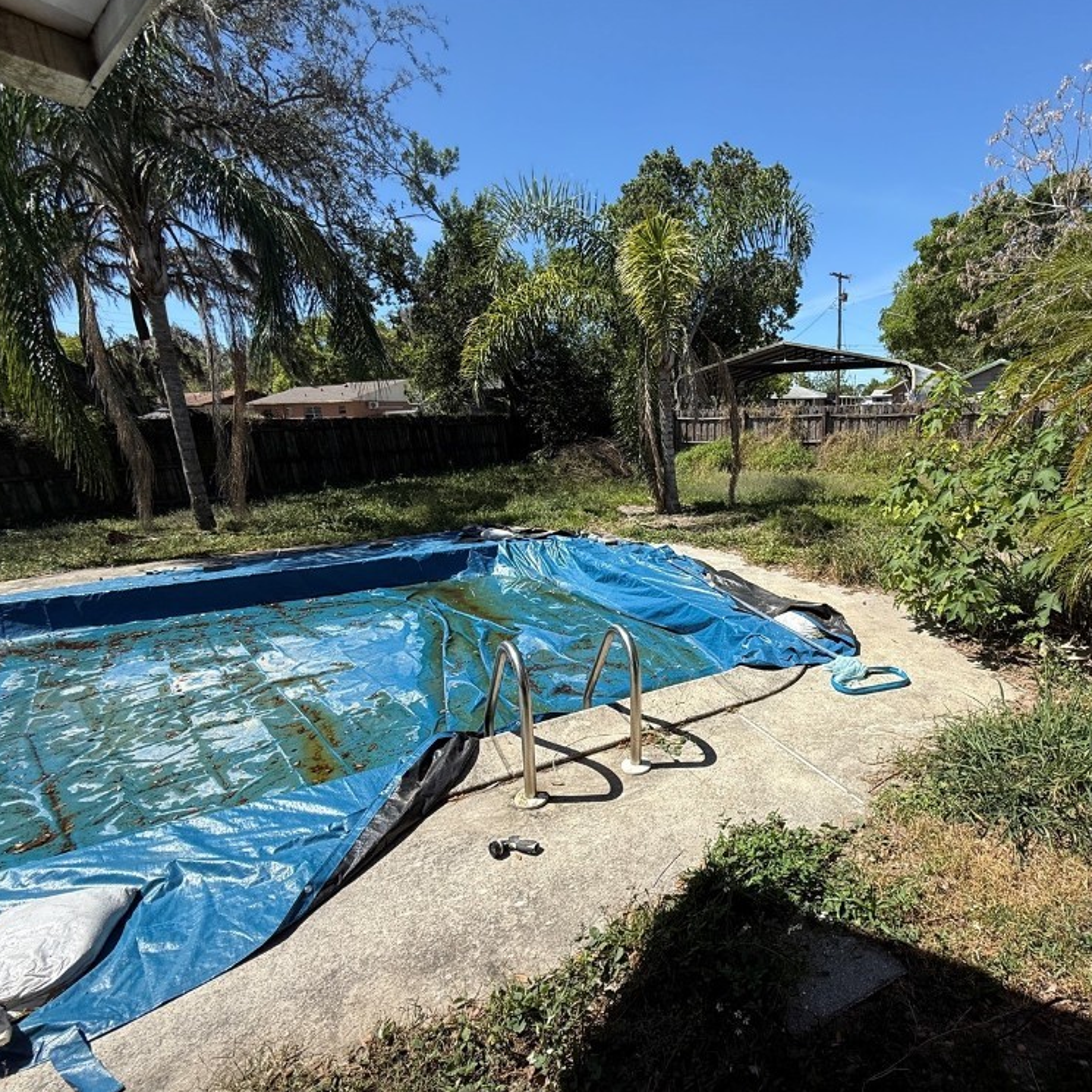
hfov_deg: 82.6
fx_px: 607
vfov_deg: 84.0
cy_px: 553
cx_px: 671
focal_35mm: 17
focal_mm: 2.22
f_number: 2.2
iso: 50
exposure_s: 1/1795
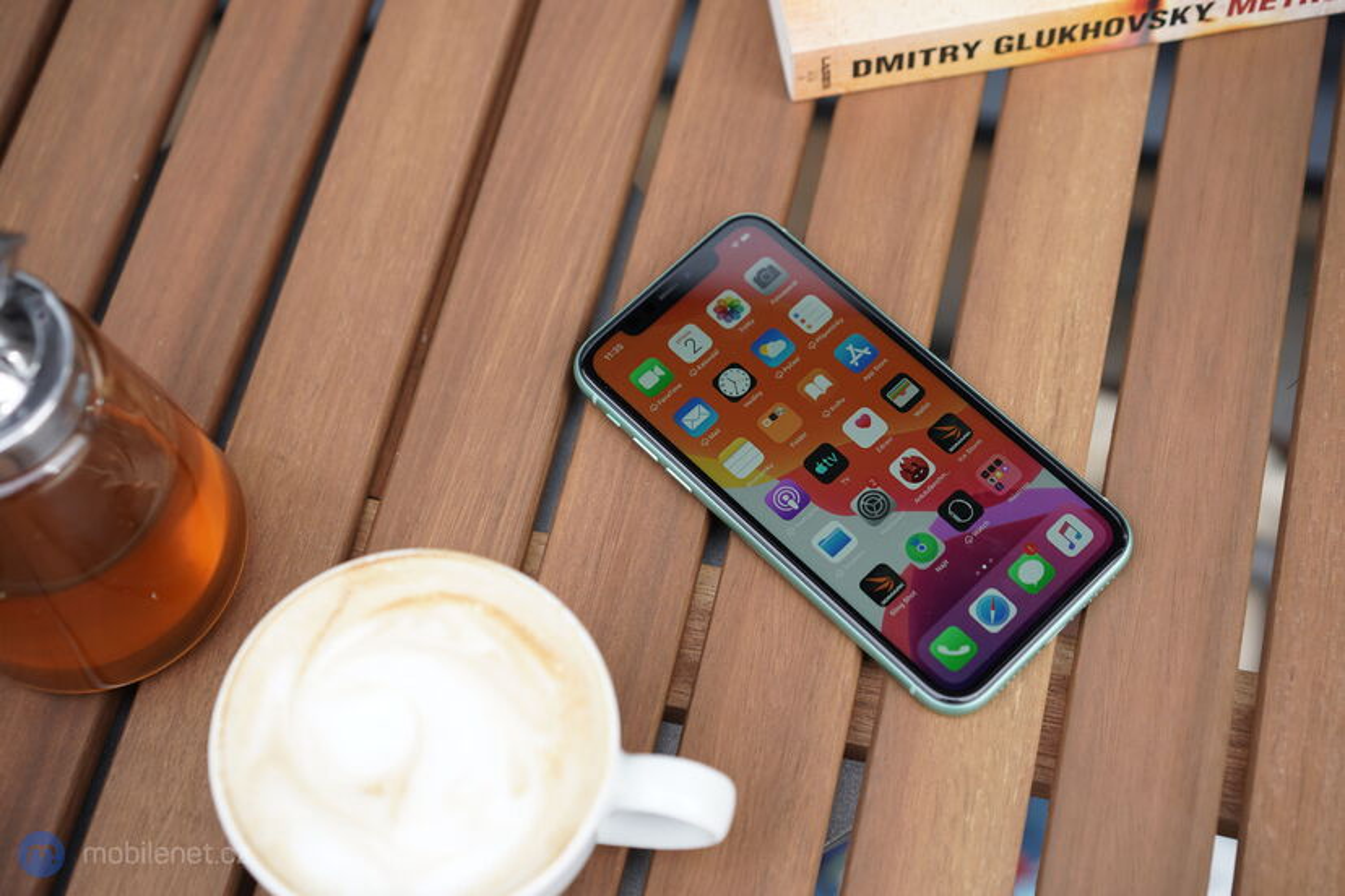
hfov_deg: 36.2
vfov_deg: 24.6
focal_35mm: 55
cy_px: 448
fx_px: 2055
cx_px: 672
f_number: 3.5
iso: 100
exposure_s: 1/125
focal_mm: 55
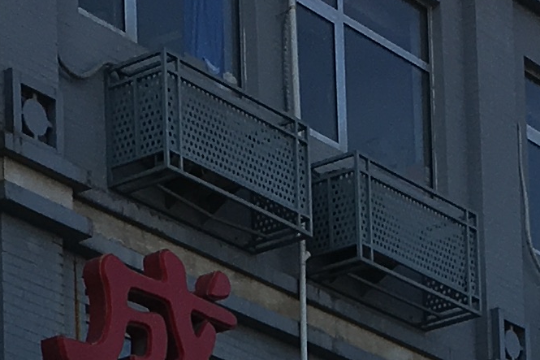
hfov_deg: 11.2
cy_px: 1030
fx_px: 2744
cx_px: 335
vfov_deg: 6.8
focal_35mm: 183
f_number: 2.2
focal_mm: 4.15
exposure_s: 1/1425
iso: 25
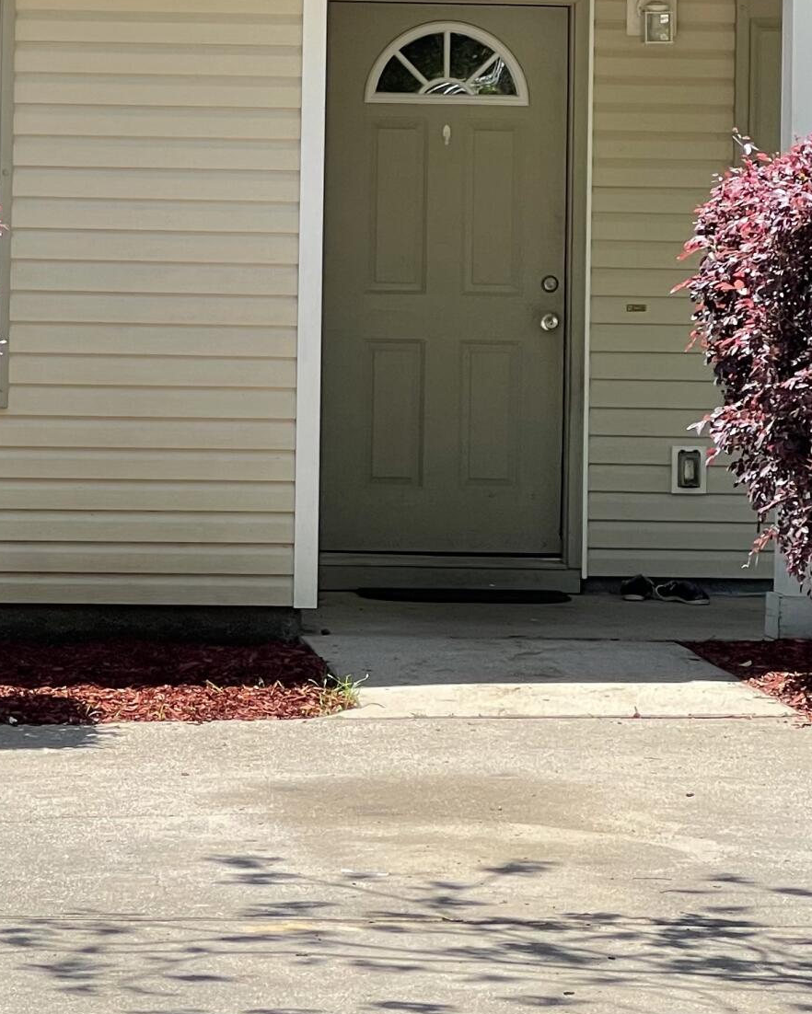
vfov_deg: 11.3
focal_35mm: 170
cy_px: 52
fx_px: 5105
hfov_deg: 9.1
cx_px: 294
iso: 20
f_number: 2.2
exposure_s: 1/499
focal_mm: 7.5
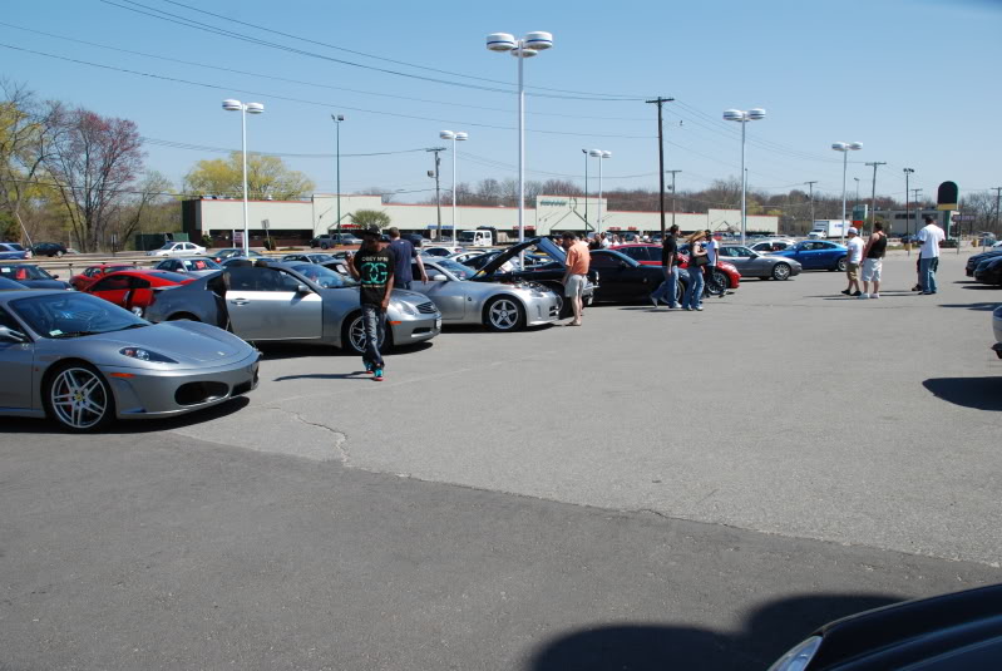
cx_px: 501
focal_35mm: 30
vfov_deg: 43.7
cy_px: 336
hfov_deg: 61.9
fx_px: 836
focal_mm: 20
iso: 100
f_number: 8
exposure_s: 1/250
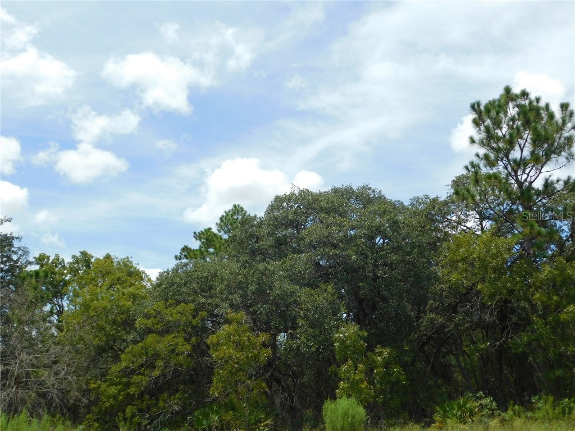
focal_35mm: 40
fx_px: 664
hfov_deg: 46.8
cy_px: 216
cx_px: 288
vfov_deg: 36.0
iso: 125
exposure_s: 1/1250
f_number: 3.6
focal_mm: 7.1
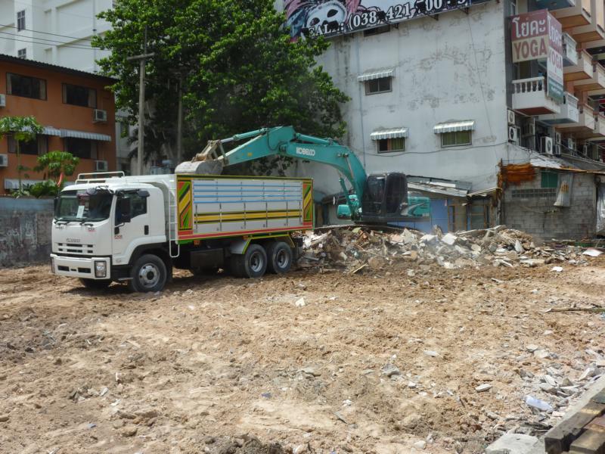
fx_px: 612
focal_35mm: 35
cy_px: 227
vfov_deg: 40.7
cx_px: 302
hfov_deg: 52.6
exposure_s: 1/640
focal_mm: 6.3
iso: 80
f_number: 3.8
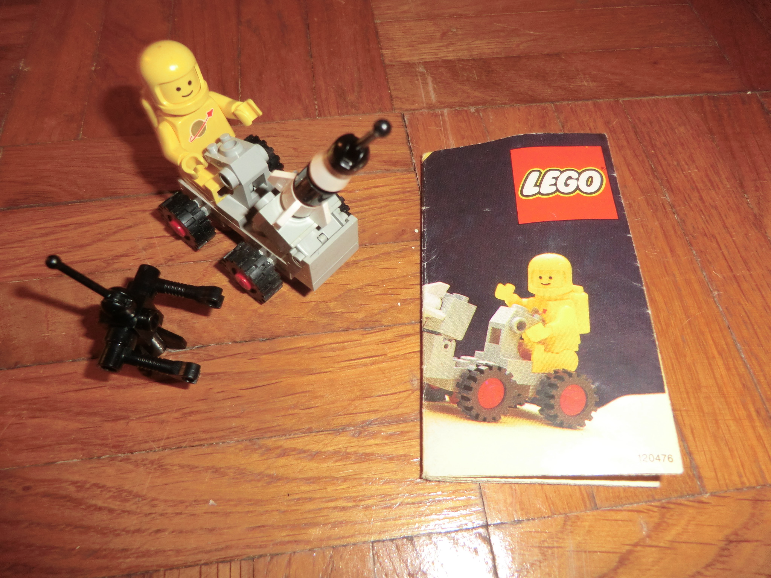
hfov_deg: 71.6
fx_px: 535
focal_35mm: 24
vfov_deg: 56.8
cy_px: 289
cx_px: 386
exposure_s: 1/15
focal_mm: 4.3
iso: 250
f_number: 3.2
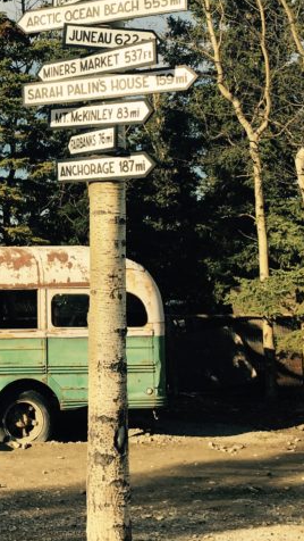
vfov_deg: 30.6
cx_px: -58
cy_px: 159
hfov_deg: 17.0
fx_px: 974
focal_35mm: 68
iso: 25
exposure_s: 1/1241
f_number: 2.2
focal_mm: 4.15
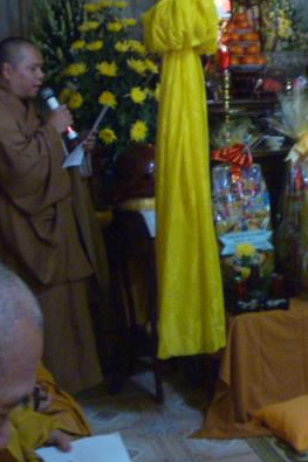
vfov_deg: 33.9
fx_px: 758
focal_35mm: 59
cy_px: 223
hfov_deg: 23.0
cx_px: 173
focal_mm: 6.3
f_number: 3.5
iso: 400
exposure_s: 1/8
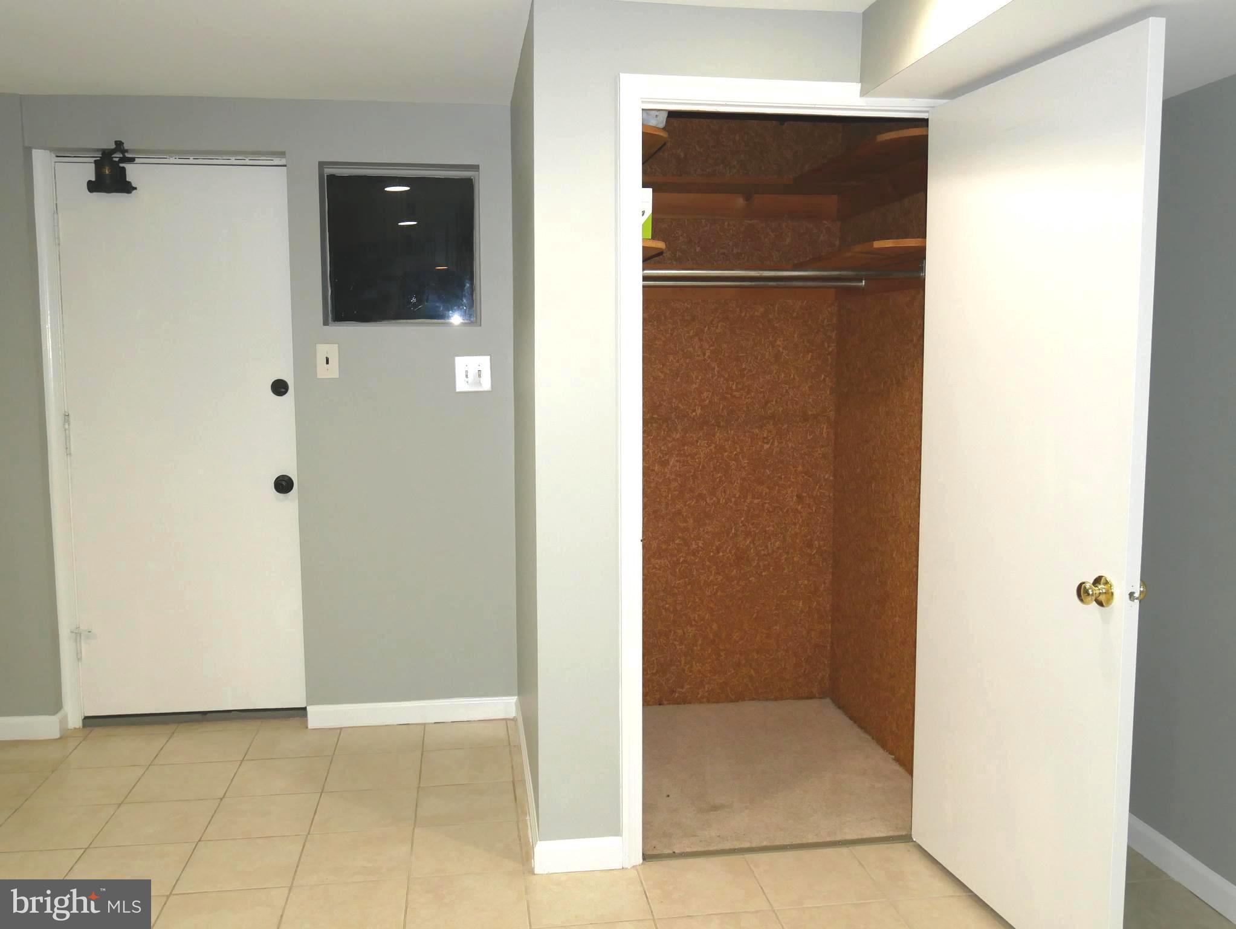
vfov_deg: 46.8
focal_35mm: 30
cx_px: 618
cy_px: 464
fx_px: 1072
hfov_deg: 59.9
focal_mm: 15
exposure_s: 1/60
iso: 800
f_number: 3.8
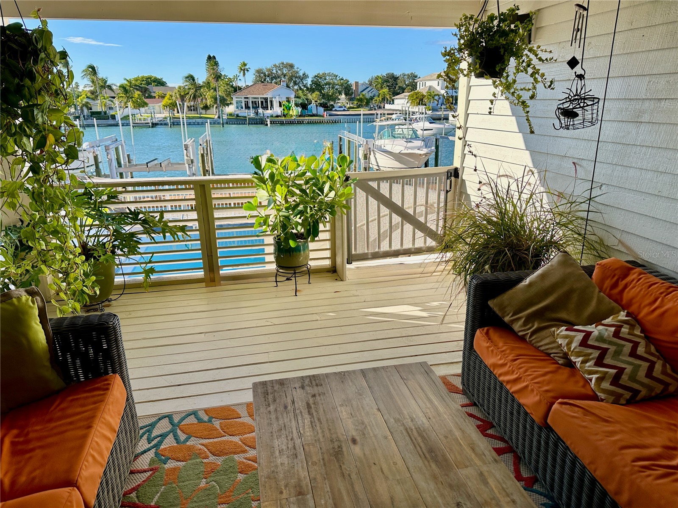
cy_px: 254
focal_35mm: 24
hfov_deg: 71.6
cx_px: 339
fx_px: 470
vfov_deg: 56.8
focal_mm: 6.86
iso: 80
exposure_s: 1/1639
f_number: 1.78
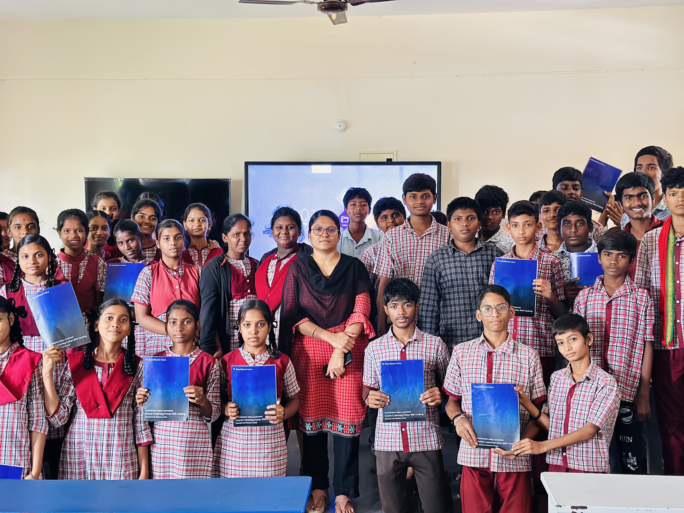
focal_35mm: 48
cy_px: 256
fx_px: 948
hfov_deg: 39.7
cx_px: 342
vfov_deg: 30.3
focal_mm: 6.86
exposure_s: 1/40
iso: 500
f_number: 1.78
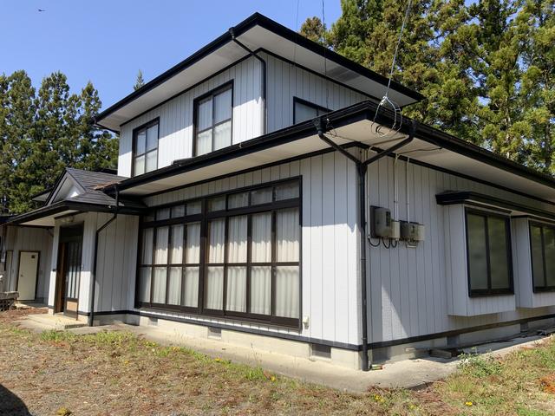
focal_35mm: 29
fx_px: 465
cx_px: 278
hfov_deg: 61.7
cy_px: 208
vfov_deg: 48.2
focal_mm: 3
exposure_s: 1/1534
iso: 16
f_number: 1.8
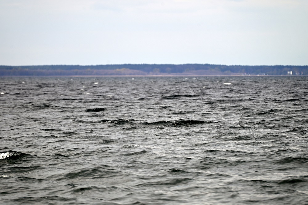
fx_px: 2567
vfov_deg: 4.6
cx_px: 154
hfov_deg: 6.9
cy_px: 102
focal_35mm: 300
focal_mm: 300
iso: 160
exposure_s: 1/1000
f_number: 5.6
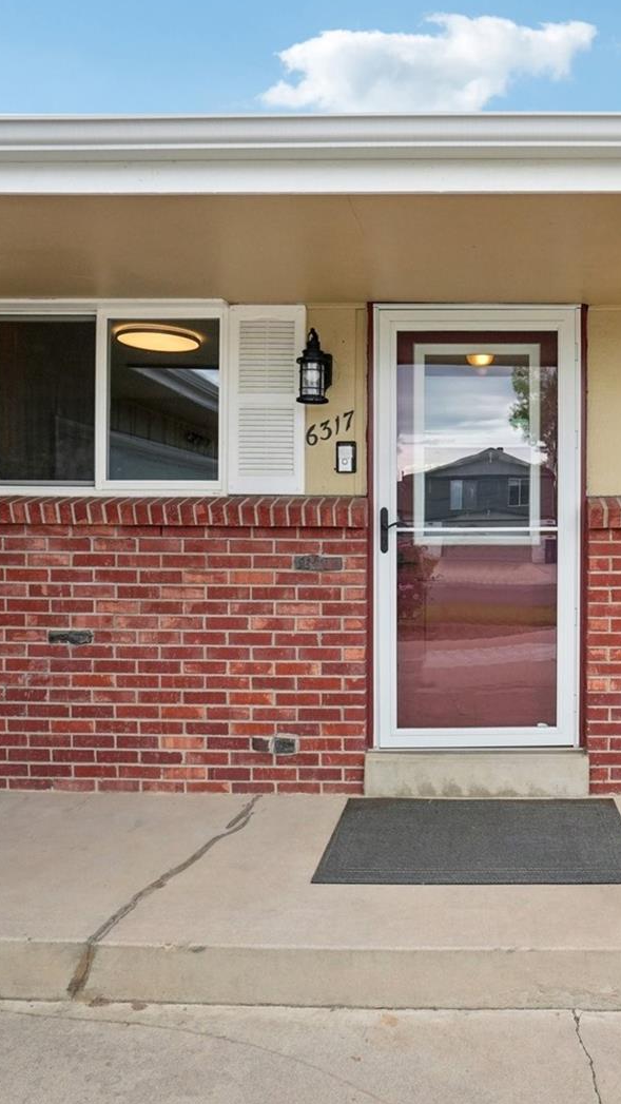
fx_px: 703
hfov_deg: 45.2
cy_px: 554
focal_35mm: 24
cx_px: 499
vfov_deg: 76.3
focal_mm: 10
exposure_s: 1/250
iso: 400
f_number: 8
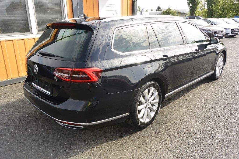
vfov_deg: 47.9
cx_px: 120
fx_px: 179
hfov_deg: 67.4
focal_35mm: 27
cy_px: 80
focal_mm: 10
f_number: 5.6
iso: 160
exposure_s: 1/250
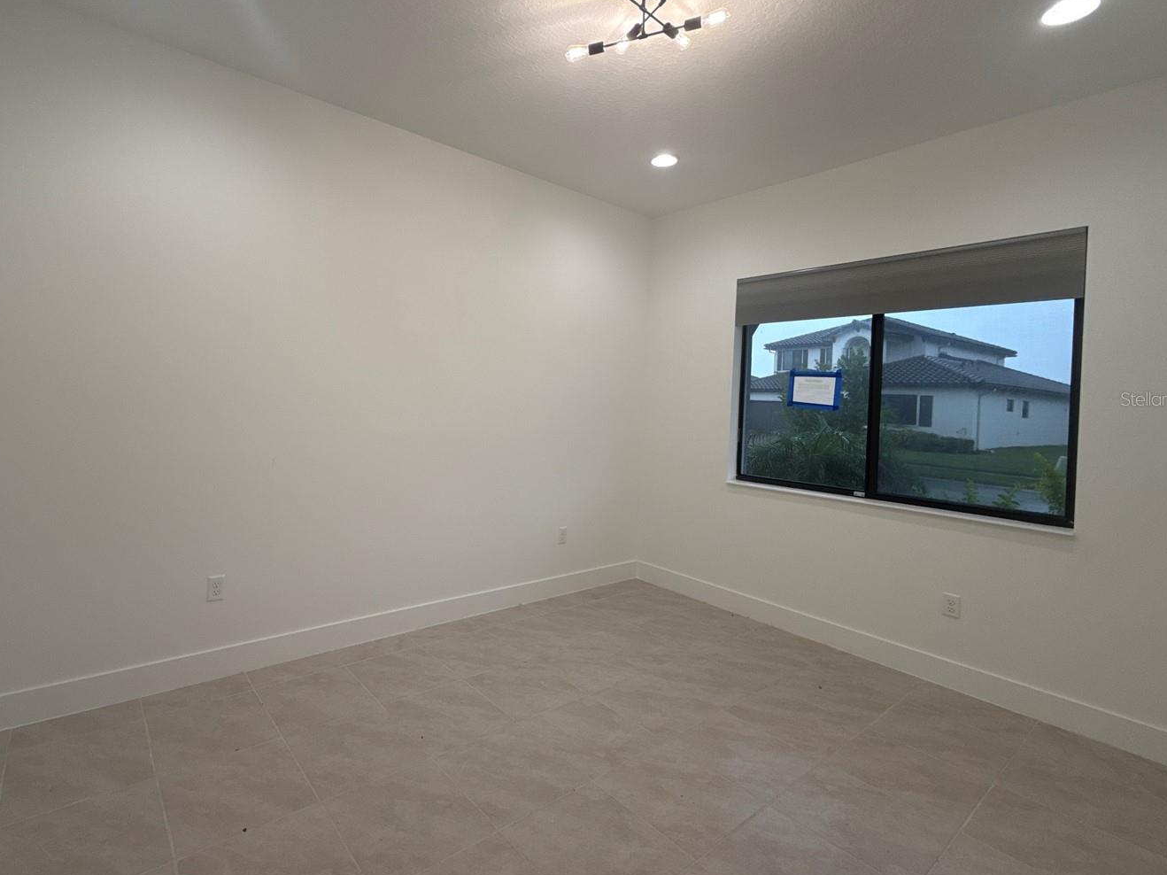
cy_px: 399
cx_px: 496
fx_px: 573
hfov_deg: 90.4
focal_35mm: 17
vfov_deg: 74.6
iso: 100
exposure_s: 1/120
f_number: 2.2
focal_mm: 2.22
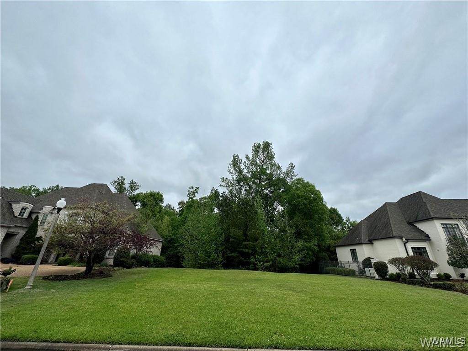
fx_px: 189
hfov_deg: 102.1
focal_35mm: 14
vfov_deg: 85.7
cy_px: 176
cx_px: 234
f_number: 2.2
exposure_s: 1/540
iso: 40
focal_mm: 2.22
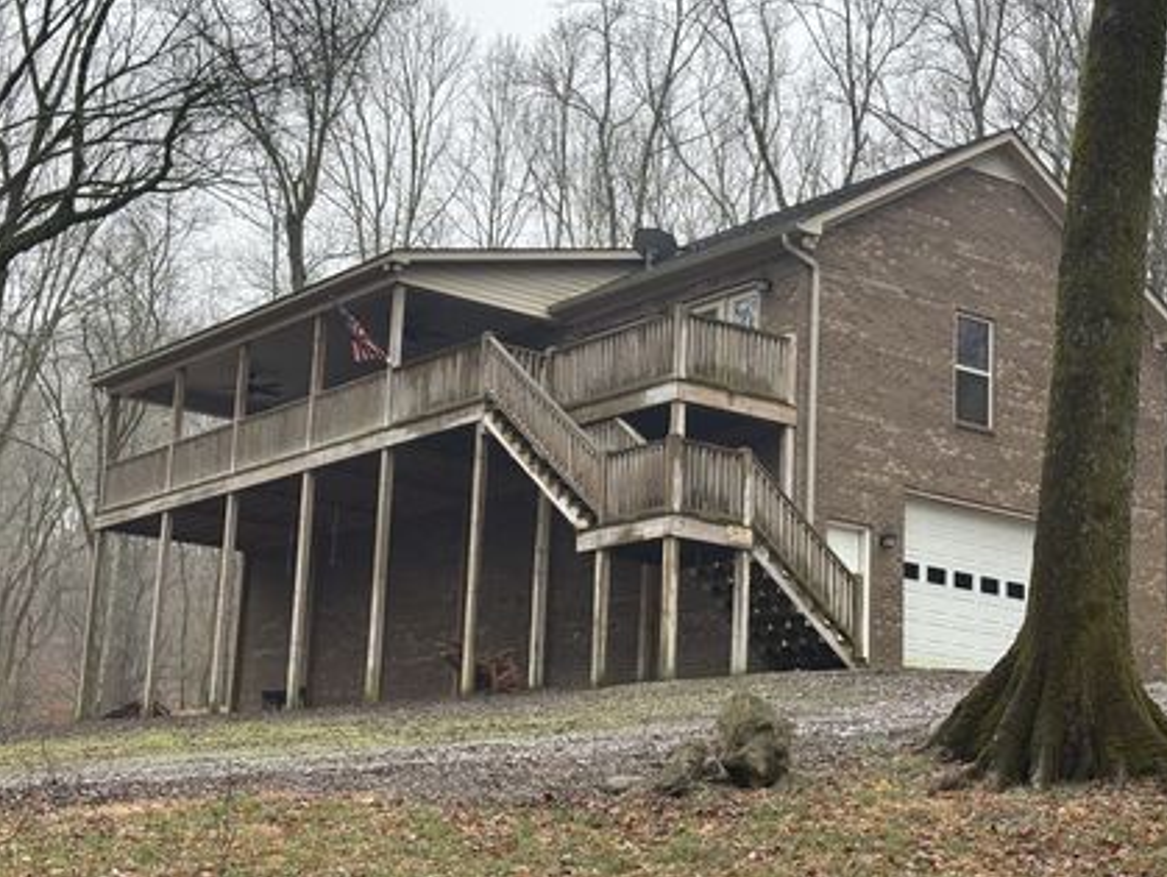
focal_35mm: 62
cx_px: 557
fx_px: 2092
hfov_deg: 31.2
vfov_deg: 23.7
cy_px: 422
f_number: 1.6
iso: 32
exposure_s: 1/313
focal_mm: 5.96
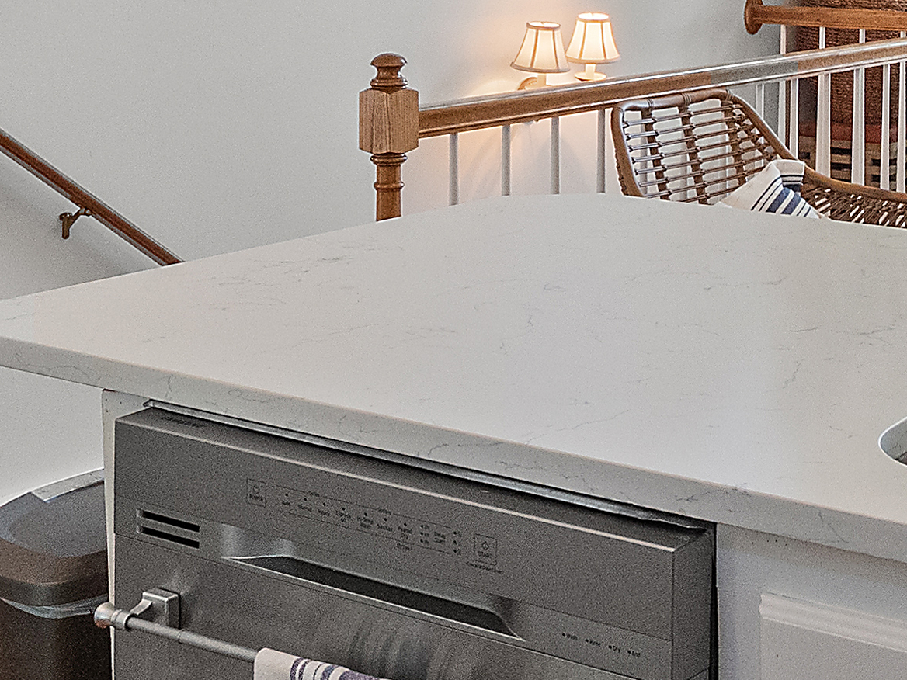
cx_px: 829
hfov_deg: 26.4
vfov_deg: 19.4
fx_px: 1860
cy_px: -155
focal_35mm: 71
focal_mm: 8
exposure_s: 1/25
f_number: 5.6
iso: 400
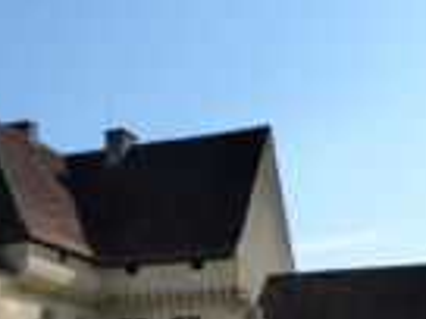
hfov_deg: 21.3
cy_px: 413
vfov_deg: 15.9
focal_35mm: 88
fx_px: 1083
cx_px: -25
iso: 200
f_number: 2.8
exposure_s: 1/2000
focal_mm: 5.5
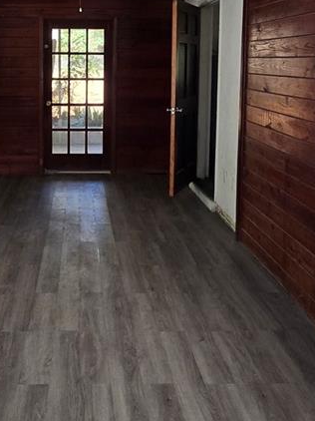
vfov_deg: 48.4
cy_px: 111
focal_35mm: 37
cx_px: 102
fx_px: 449
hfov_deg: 38.1
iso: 100
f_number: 2.2
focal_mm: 2.2
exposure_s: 1/60
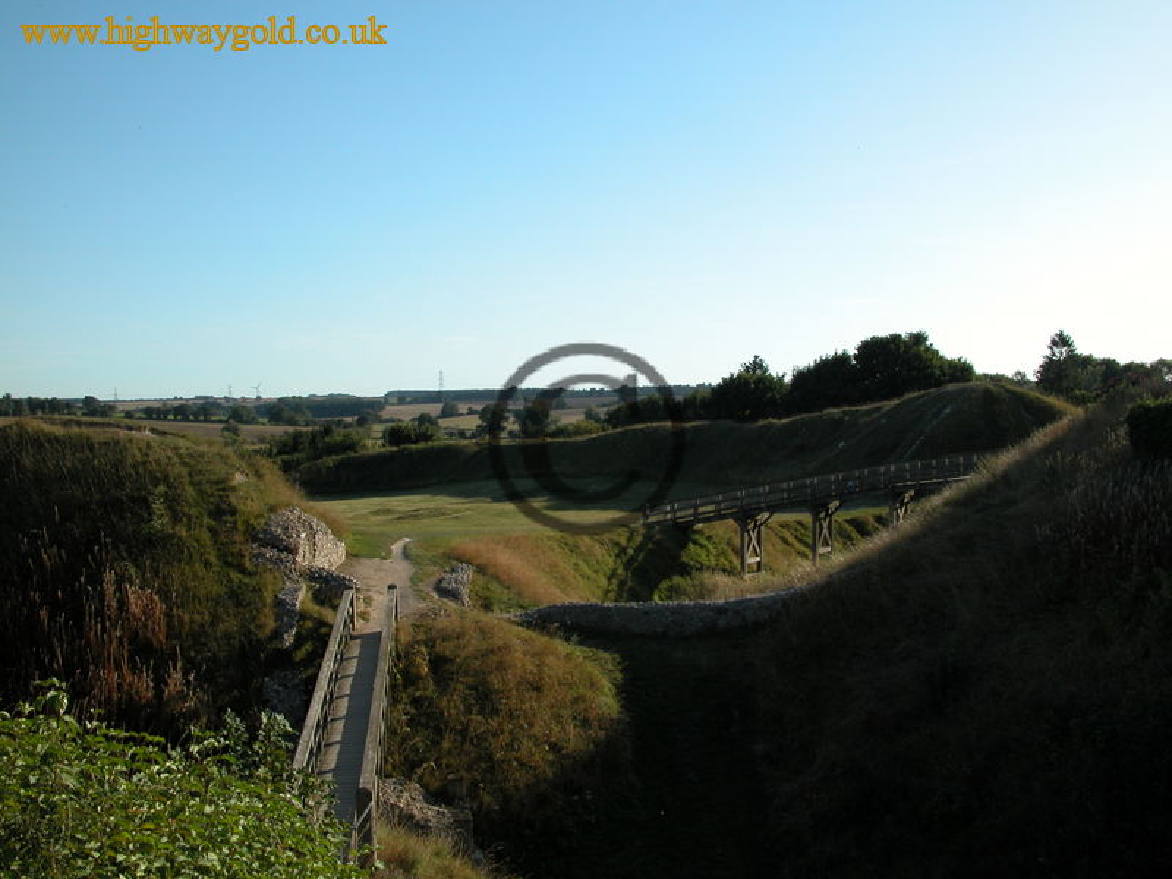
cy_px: 440
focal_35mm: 35
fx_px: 1185
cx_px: 586
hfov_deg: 52.6
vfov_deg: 40.7
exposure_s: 1/305
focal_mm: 8.9
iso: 100
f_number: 6.3
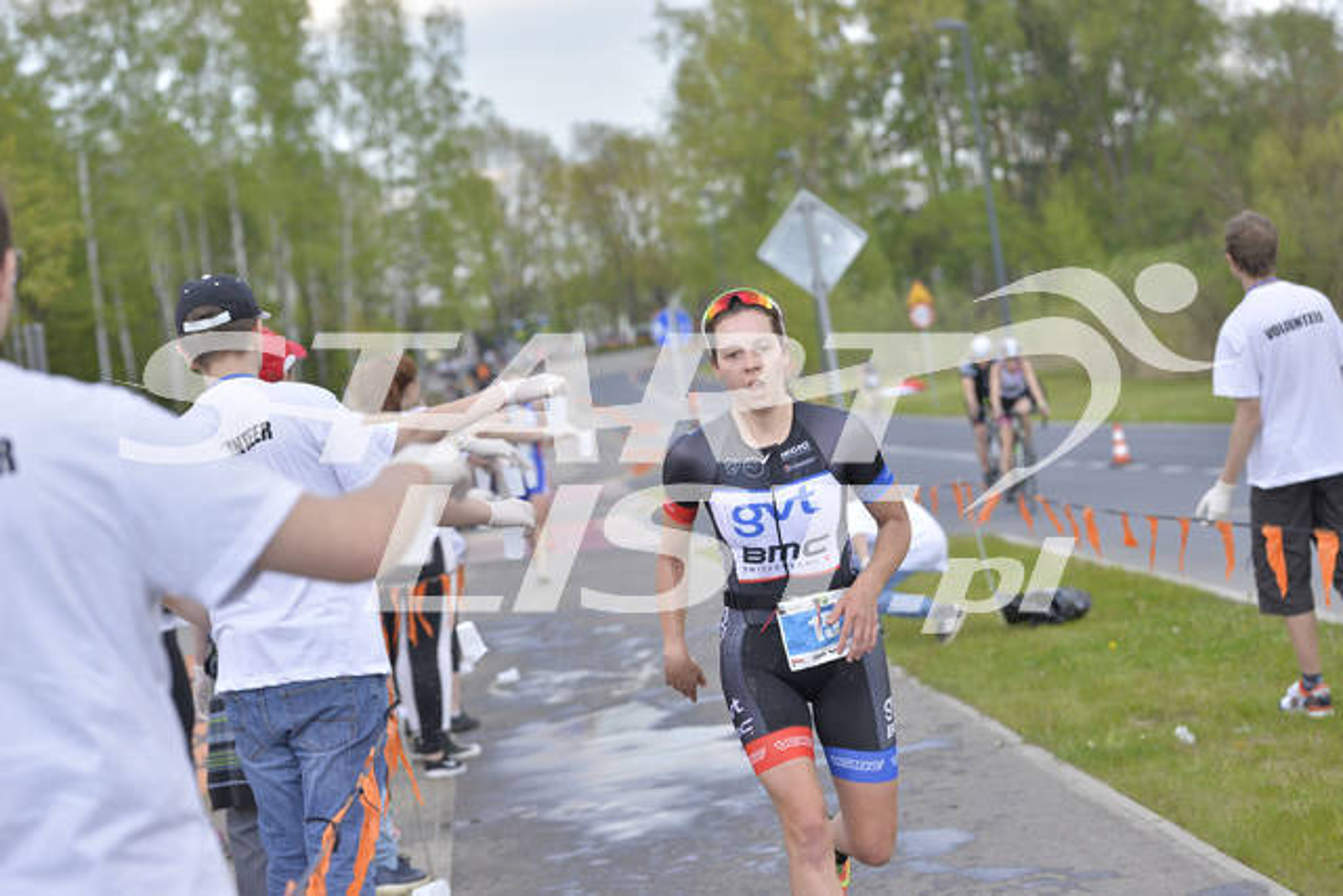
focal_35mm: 90
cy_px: 448
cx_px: 672
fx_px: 3358
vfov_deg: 15.2
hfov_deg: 22.6
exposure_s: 1/2500
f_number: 4
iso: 400
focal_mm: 90
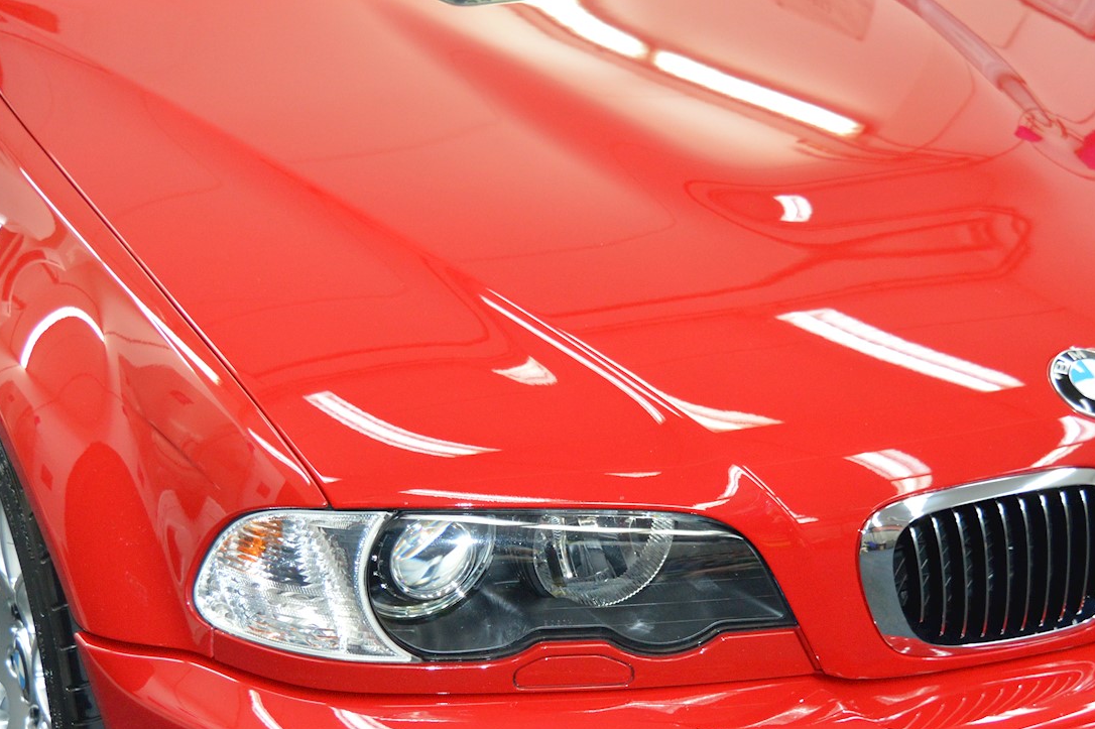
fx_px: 2337
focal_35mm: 77
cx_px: 616
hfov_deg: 26.3
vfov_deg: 17.7
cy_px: 481
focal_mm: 29
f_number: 4.2
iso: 1000
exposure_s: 1/60
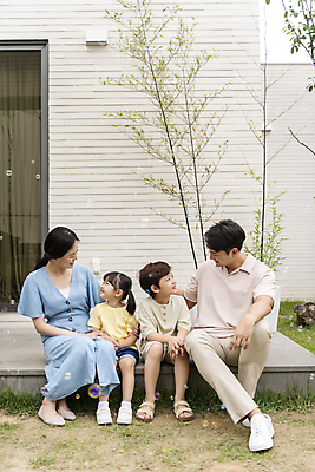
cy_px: 236
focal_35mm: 38
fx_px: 498
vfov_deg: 50.7
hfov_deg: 35.1
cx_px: 158
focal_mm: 38
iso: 160
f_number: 2.8
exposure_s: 1/1250
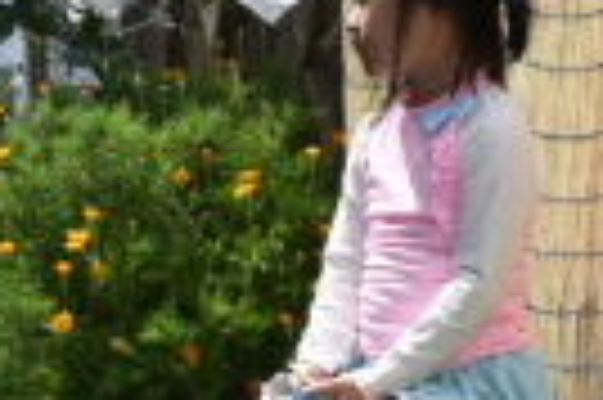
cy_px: 213
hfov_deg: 8.1
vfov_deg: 5.4
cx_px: 477
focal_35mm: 253
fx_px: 4233
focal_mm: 22
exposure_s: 1/200
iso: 100
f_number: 9
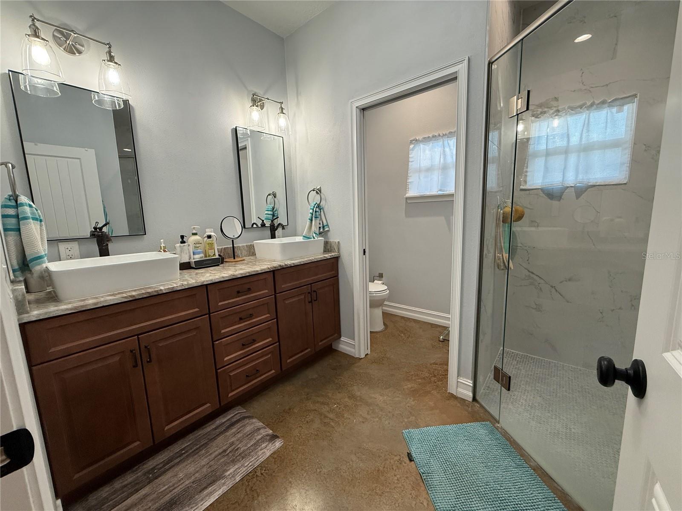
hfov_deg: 102.1
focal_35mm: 14
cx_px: 341
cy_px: 256
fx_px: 276
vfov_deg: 85.7
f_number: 2.2
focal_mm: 2.22
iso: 250
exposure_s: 1/120
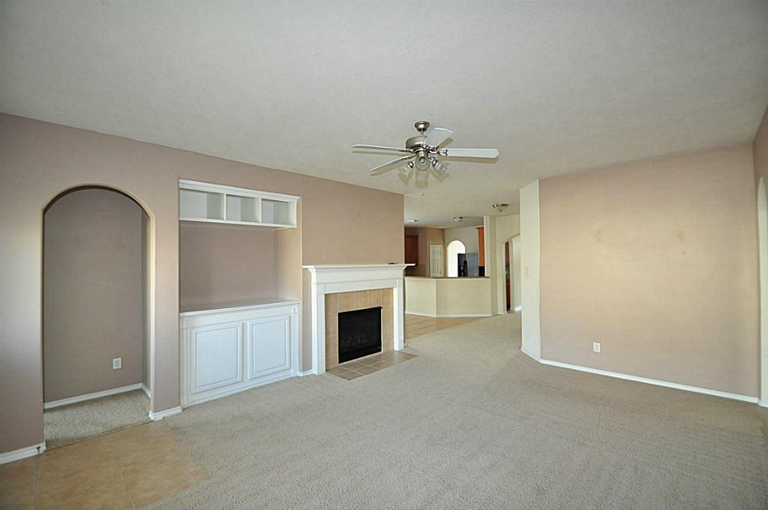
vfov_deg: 77.2
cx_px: 384
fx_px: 320
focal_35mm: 15
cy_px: 255
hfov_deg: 100.5
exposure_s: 1/60
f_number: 4
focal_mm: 10
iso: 800
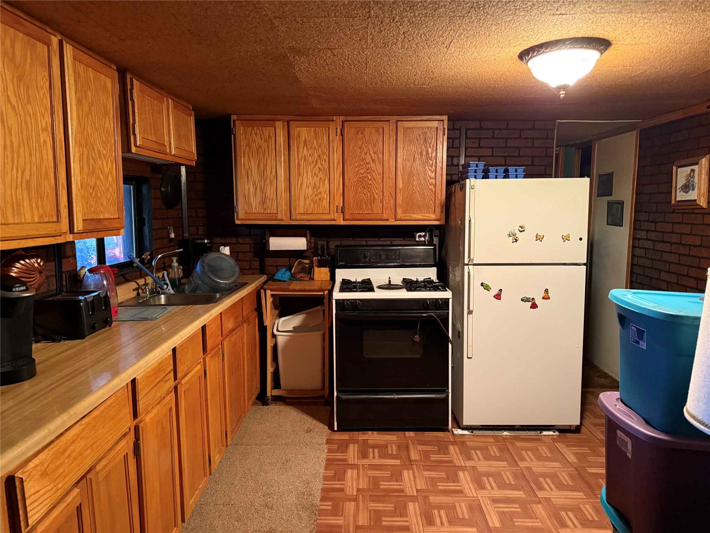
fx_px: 492
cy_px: 266
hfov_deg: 71.6
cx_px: 355
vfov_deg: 56.8
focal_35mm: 24
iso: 800
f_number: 1.78
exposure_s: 1/40
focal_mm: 6.76
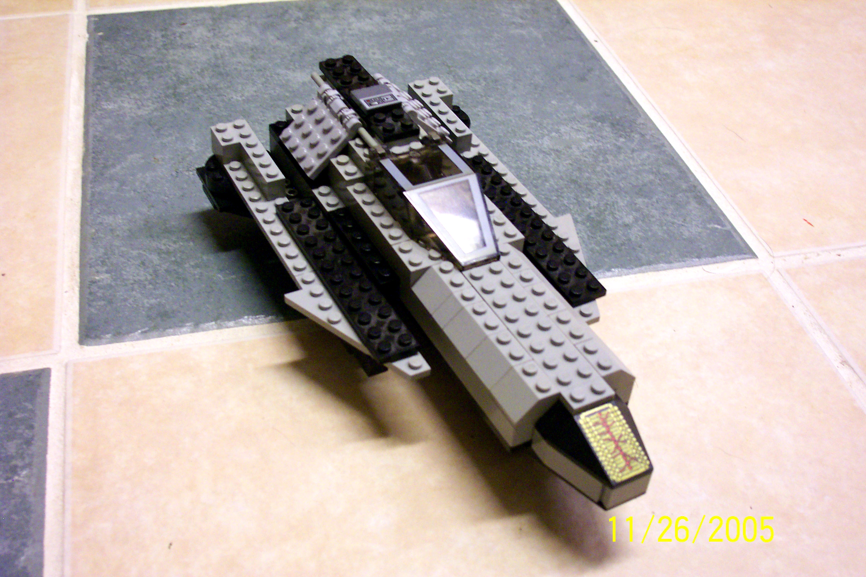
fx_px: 842
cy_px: 288
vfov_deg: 37.9
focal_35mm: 35
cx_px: 433
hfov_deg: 54.4
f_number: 2.8
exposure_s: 1/15
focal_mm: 7.5
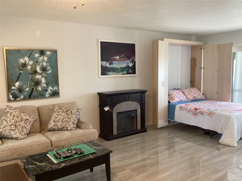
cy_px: 90
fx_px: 217
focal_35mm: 31
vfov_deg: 45.4
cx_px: 121
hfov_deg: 58.4
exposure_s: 1/60
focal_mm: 3.3
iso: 400
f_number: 2.4
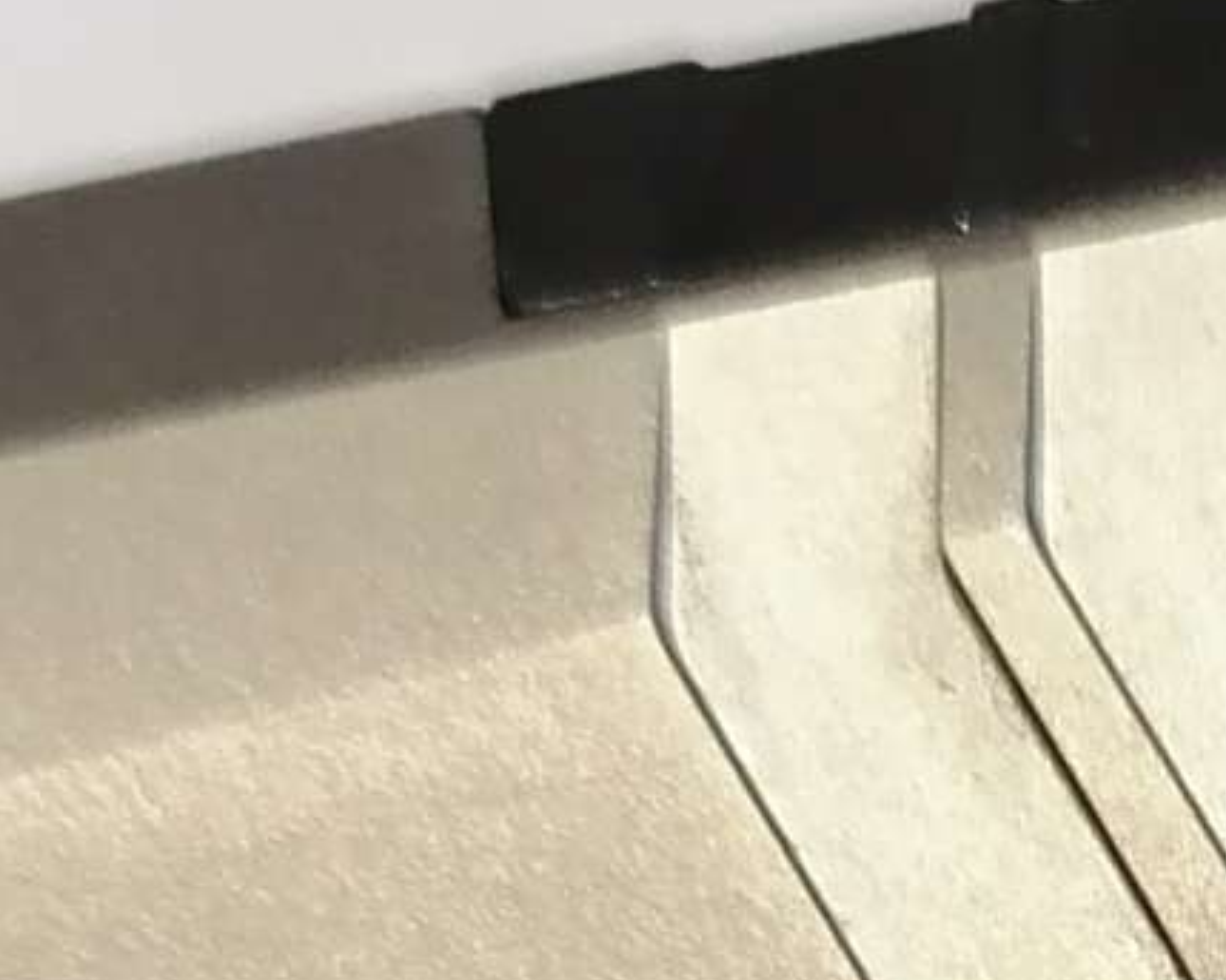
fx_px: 5697
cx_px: 1682
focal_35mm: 157
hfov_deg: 11.9
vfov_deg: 9.2
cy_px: 2026
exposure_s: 1/33.3
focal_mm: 5.3
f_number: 1.8
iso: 250
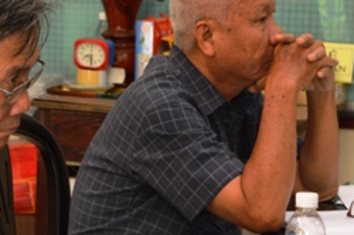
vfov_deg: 8.1
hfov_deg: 12.2
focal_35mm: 169
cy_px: 112
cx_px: 132
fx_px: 1660
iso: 400
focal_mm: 44
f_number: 5.3
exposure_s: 1/30
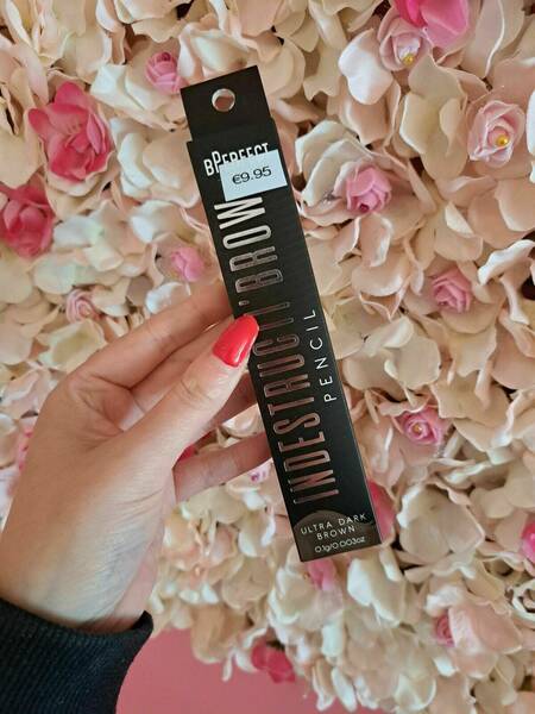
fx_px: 495
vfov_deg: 71.6
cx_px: 268
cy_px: 357
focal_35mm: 24
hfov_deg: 56.8
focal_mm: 5.23
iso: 500
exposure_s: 1/50
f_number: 1.8
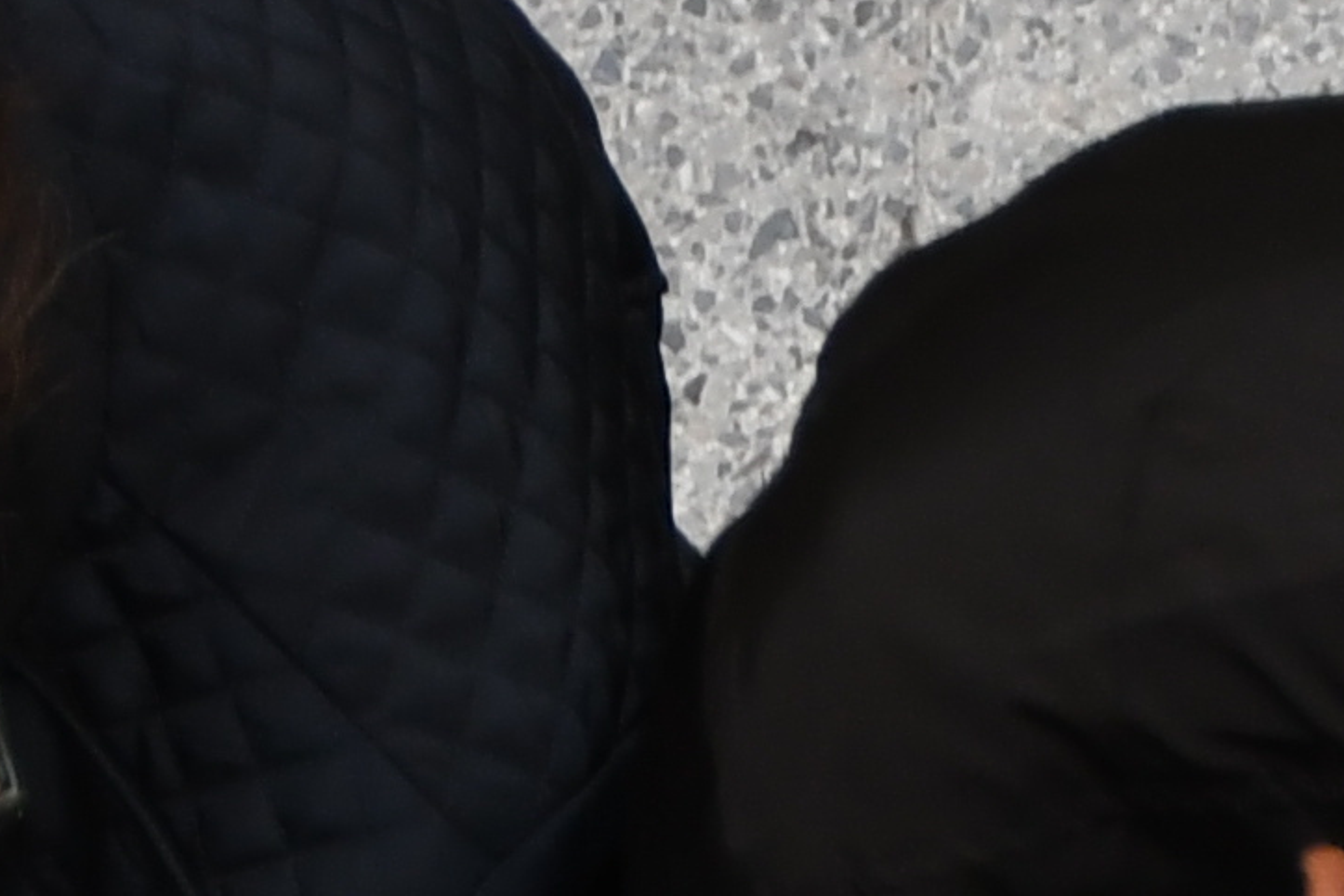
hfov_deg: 4.2
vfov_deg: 2.8
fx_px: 18105
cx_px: 1312
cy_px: 3171
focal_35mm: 485
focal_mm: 42
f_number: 4.5
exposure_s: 1/20
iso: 500
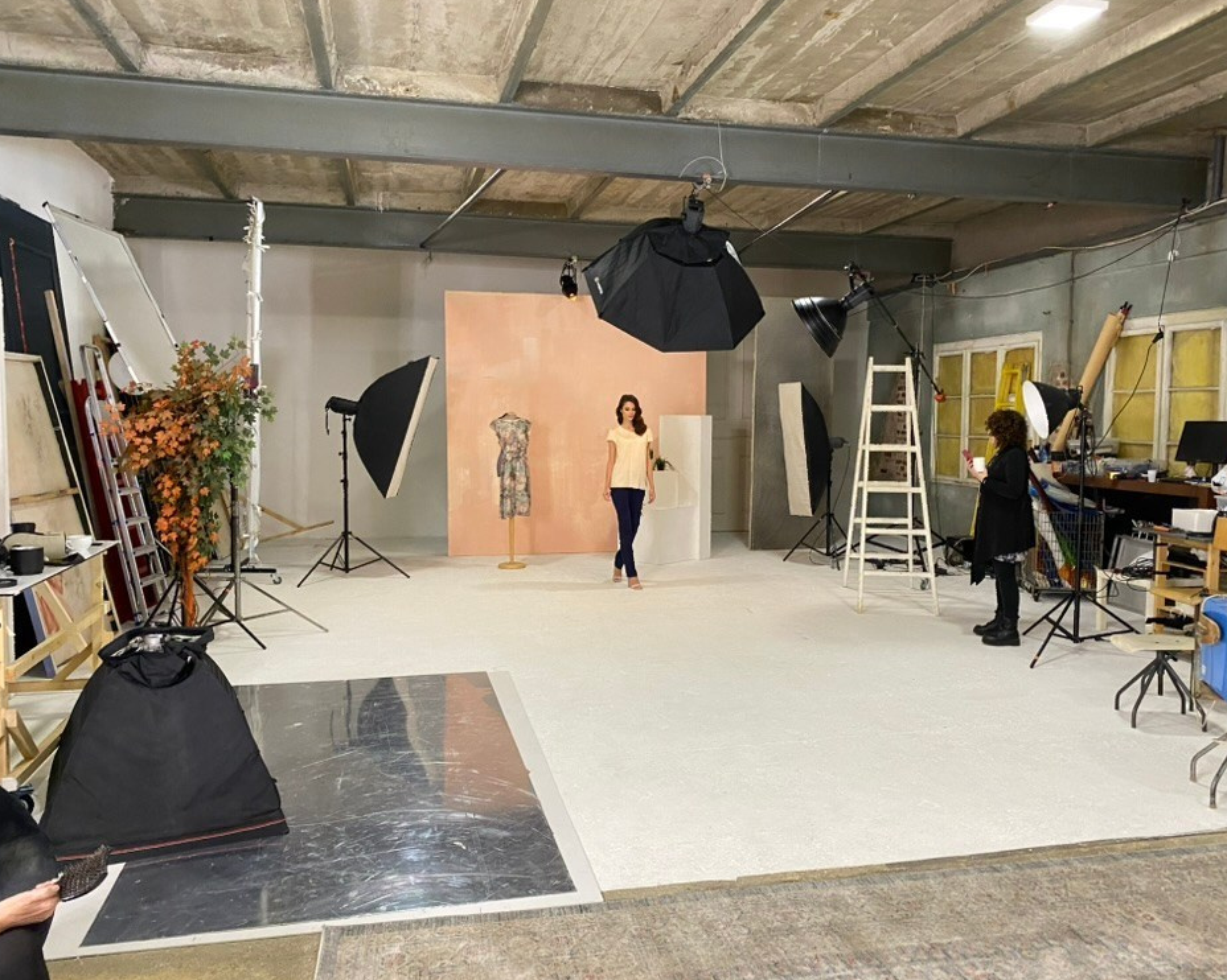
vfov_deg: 51.5
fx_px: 1017
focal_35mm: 28
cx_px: 647
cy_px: 499
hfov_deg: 62.2
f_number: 1.8
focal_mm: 4.25
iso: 320
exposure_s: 1/50
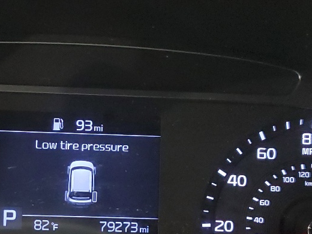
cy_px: 154
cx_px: 60
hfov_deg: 24.0
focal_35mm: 80
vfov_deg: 18.4
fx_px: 721
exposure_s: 1/15
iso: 317
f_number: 1.5
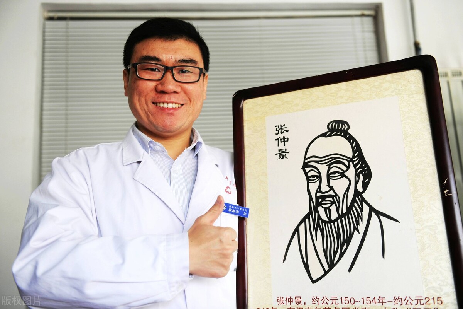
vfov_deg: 37.8
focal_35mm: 35
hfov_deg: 54.5
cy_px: 154
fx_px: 450
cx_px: 232
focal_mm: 35
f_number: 2.8
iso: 450
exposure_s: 1/50
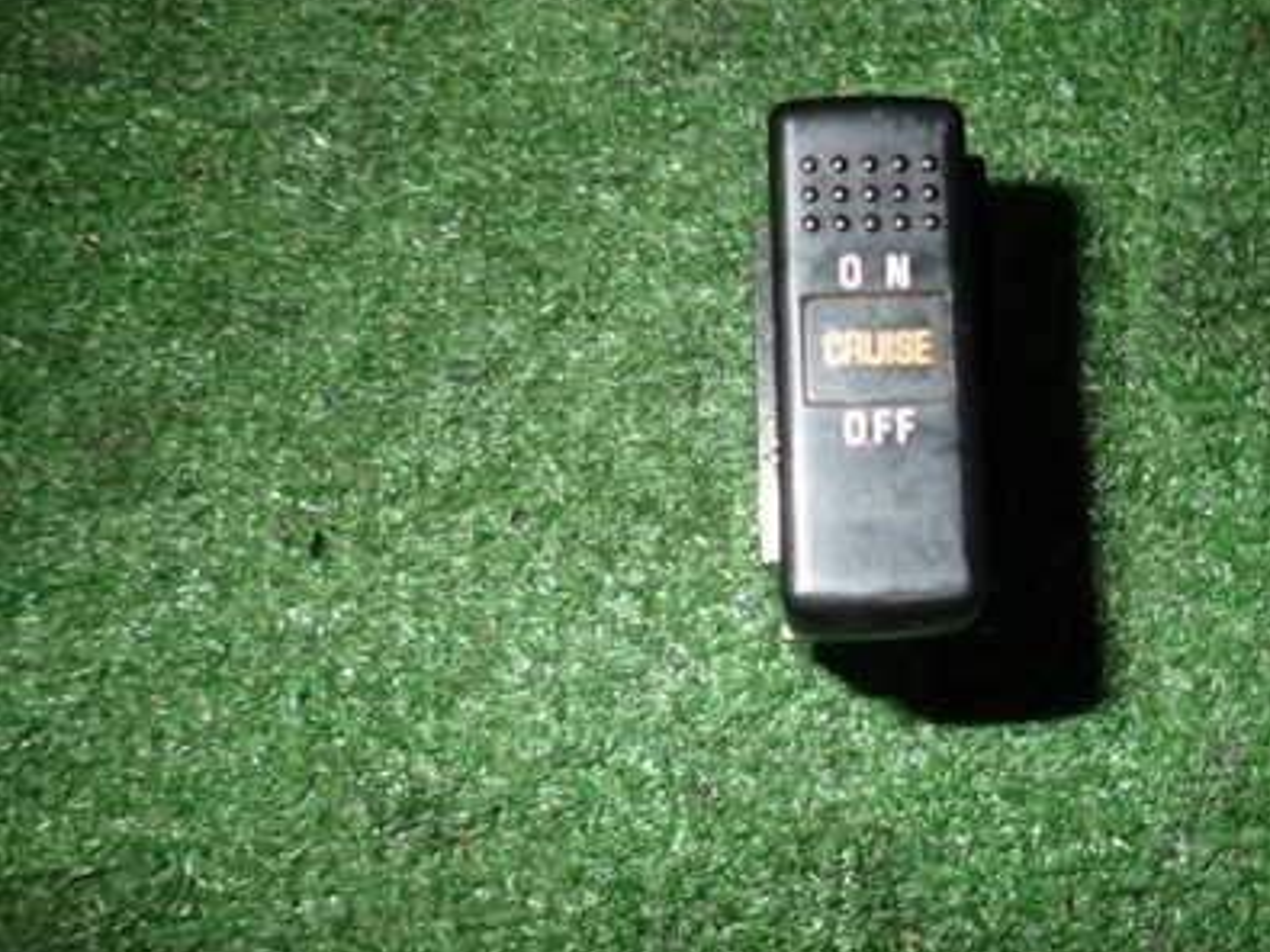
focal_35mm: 38
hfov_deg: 47.1
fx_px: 1394
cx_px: 961
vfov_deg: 37.4
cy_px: 338
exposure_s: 1/30
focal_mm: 4.5
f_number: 5.6
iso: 200
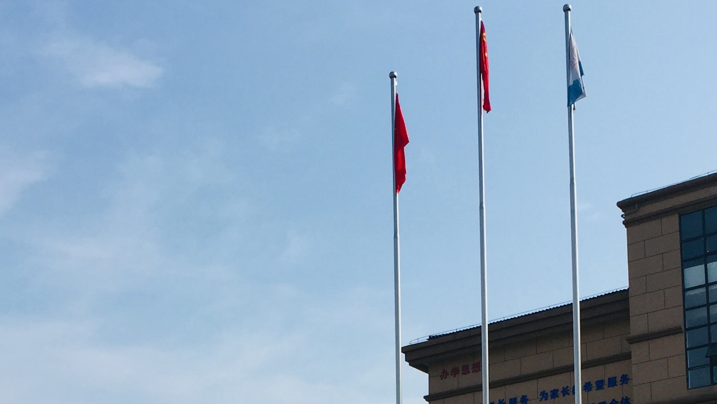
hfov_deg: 29.7
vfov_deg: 16.2
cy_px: 512
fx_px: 1350
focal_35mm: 71
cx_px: 435
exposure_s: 1/3049
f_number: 2.2
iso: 32
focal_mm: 4.15
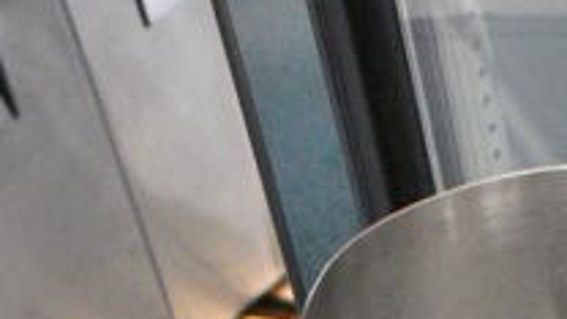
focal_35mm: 124
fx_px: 1864
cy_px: 819
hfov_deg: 17.0
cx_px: 526
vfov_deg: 8.7
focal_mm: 18
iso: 6400
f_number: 5
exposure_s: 1/100
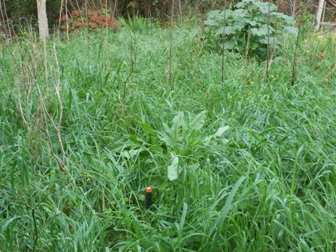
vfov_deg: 32.2
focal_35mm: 45
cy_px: 126
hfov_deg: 42.1
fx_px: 437
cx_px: 168
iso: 3200
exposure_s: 1/200
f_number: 10.8
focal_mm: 8
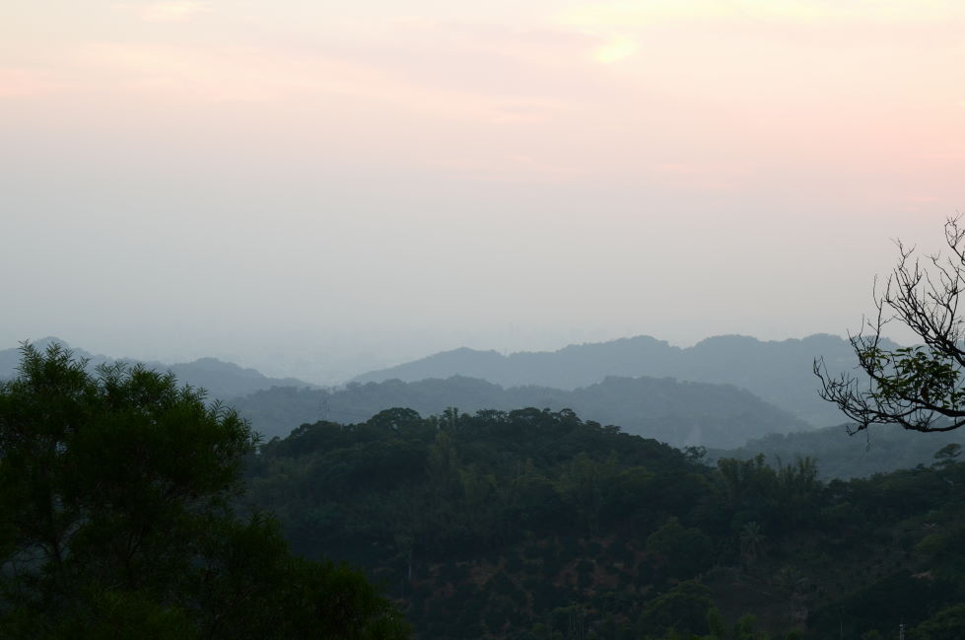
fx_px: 2007
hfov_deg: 27.0
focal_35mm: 75
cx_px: 482
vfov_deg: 18.1
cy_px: 320
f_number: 8
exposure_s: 1/30
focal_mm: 50
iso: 400
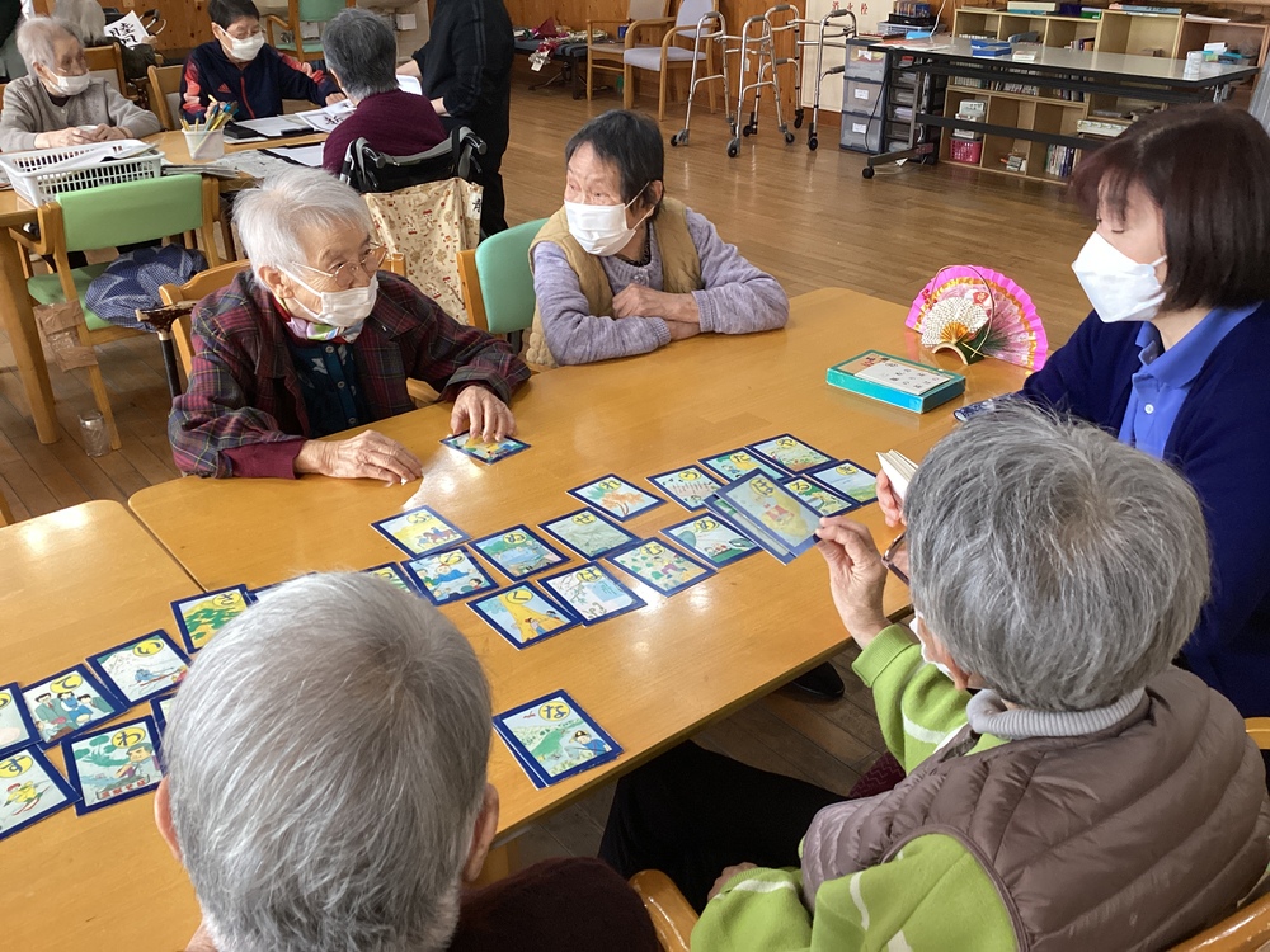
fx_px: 1137
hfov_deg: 58.4
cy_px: 476
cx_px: 635
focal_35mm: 31
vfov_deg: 45.4
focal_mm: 3.3
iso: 200
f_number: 2.4
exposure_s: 1/60
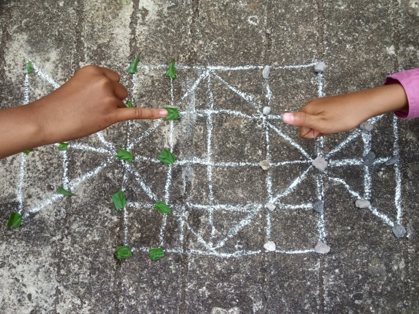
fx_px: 339
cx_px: 207
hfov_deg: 63.4
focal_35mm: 28
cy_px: 152
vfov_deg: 49.7
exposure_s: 1/925
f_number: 2.2
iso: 113
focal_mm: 3.73
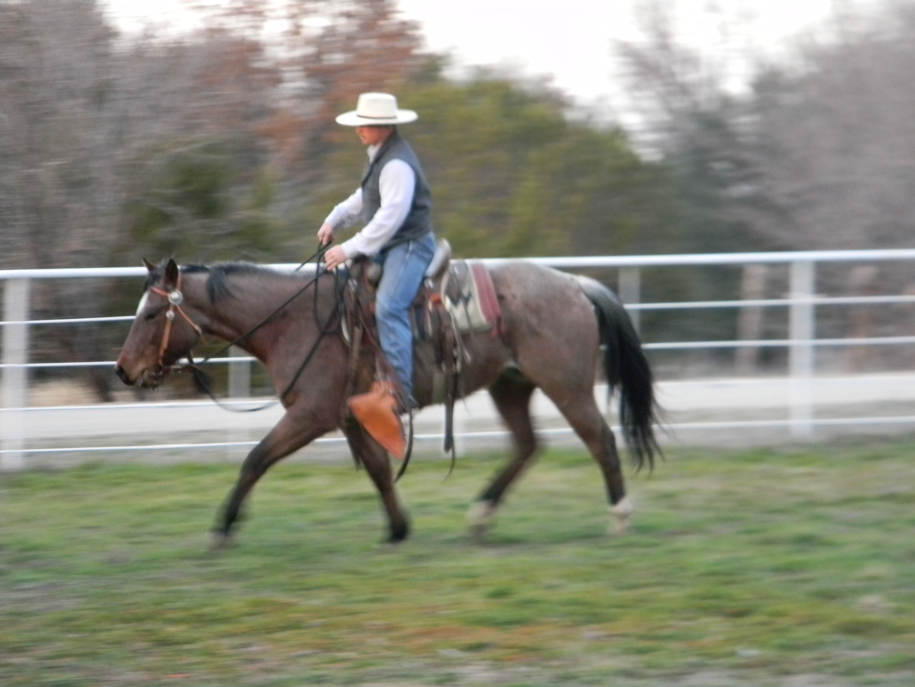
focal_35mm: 183
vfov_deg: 8.1
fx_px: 4837
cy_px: 344
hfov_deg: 10.8
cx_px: 458
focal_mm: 33.1
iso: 400
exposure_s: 1/30.6
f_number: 5.2
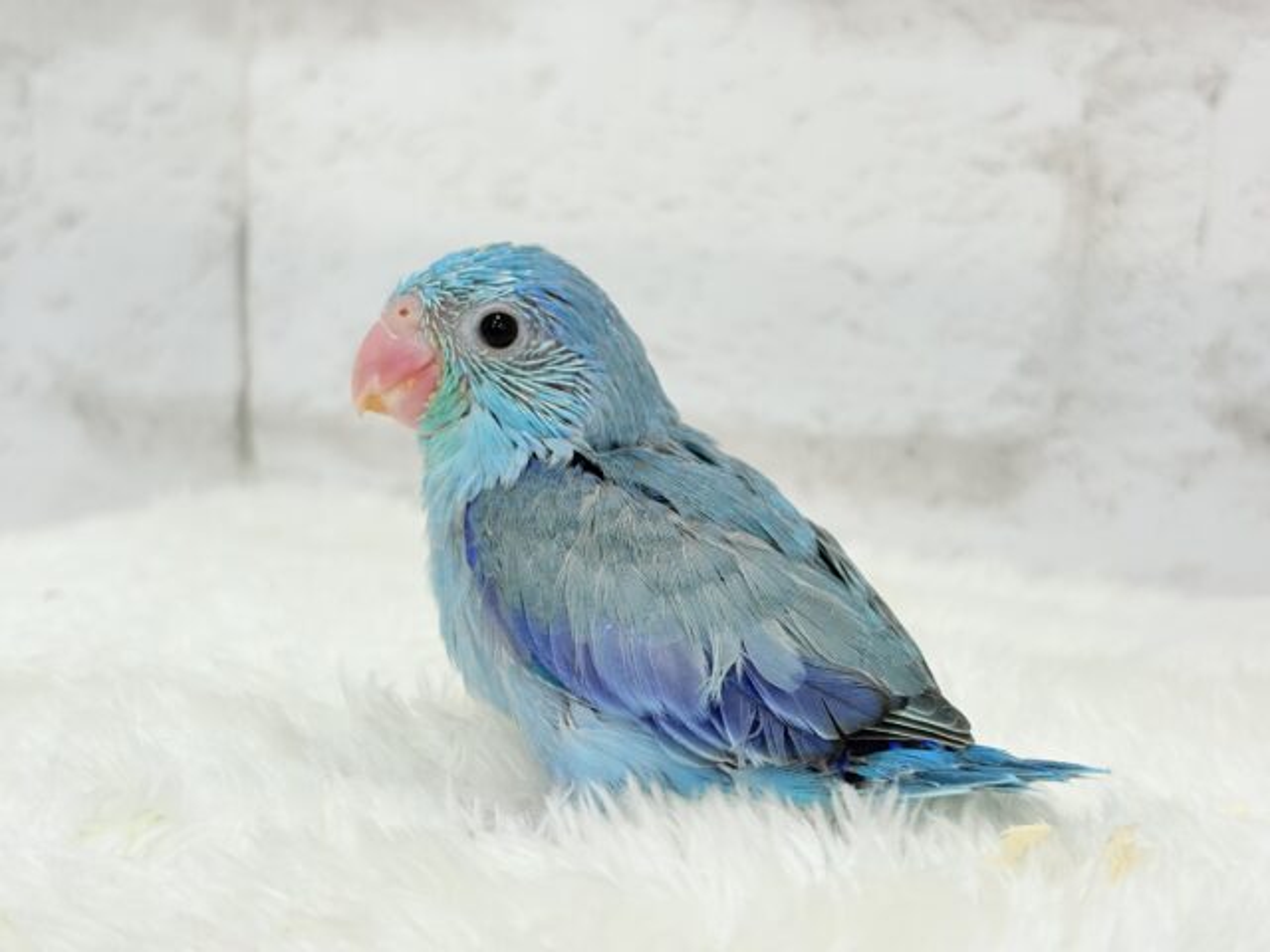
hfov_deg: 36.8
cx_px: 635
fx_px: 1908
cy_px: 476
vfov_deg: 28.0
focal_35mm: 52
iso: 64
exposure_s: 1/100
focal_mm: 5.96
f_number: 1.6
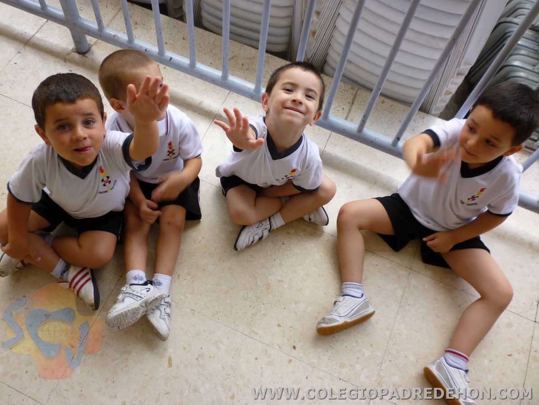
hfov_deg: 58.3
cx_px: 253
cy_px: 194
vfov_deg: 45.4
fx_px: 483
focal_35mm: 31
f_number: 3.3
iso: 80
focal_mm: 5.2
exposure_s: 1/60
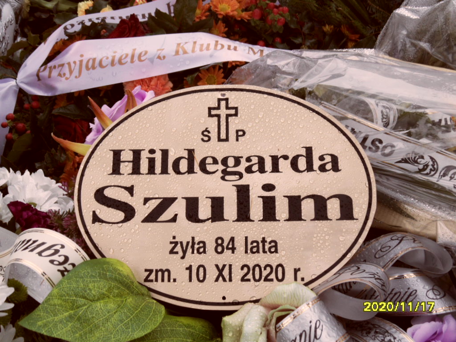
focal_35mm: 40
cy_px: 171
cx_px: 228
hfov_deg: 46.8
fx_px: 527
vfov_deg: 36.0
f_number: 3.6
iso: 100
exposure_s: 1/90
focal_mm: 6.5
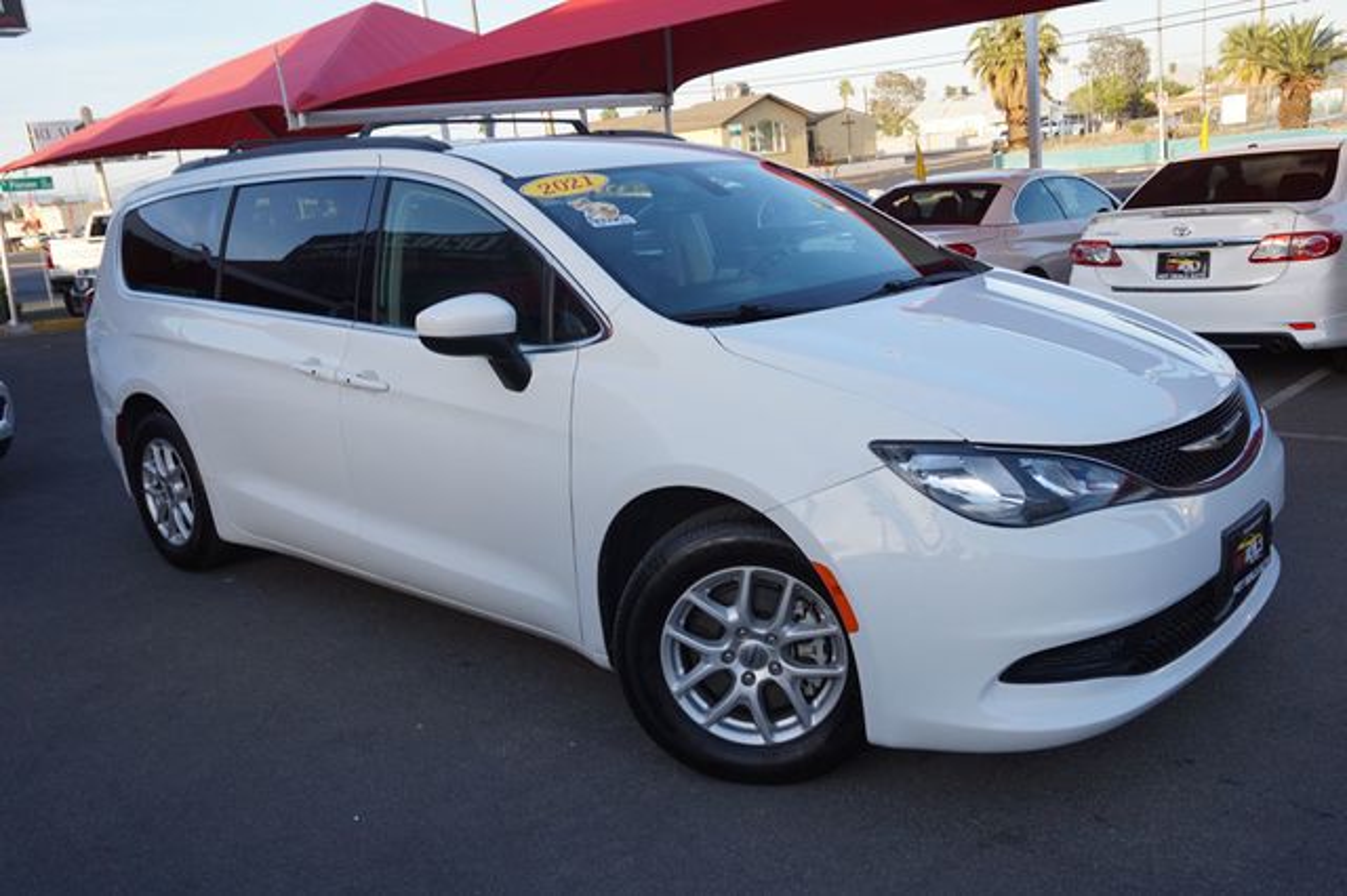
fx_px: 1122
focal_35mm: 30
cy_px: 448
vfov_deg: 43.6
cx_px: 674
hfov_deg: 62.0
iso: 100
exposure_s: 1/100
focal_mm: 20
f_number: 6.3
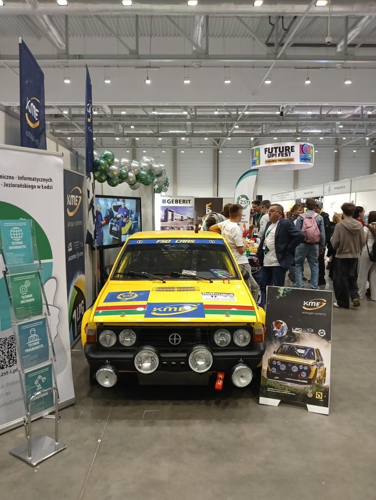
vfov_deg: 65.2
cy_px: 250
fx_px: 390
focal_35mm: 27
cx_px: 188
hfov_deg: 51.5
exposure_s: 1/50
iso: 1000
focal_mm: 4.05
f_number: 1.8
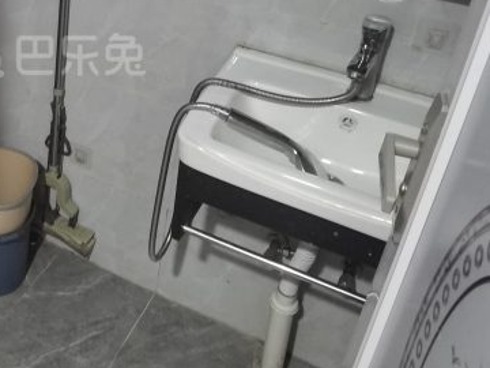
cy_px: 41
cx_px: 37
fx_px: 566
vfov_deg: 34.1
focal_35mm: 40
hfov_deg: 42.4
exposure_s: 1/33.3
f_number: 1.8
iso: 500
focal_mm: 4.4
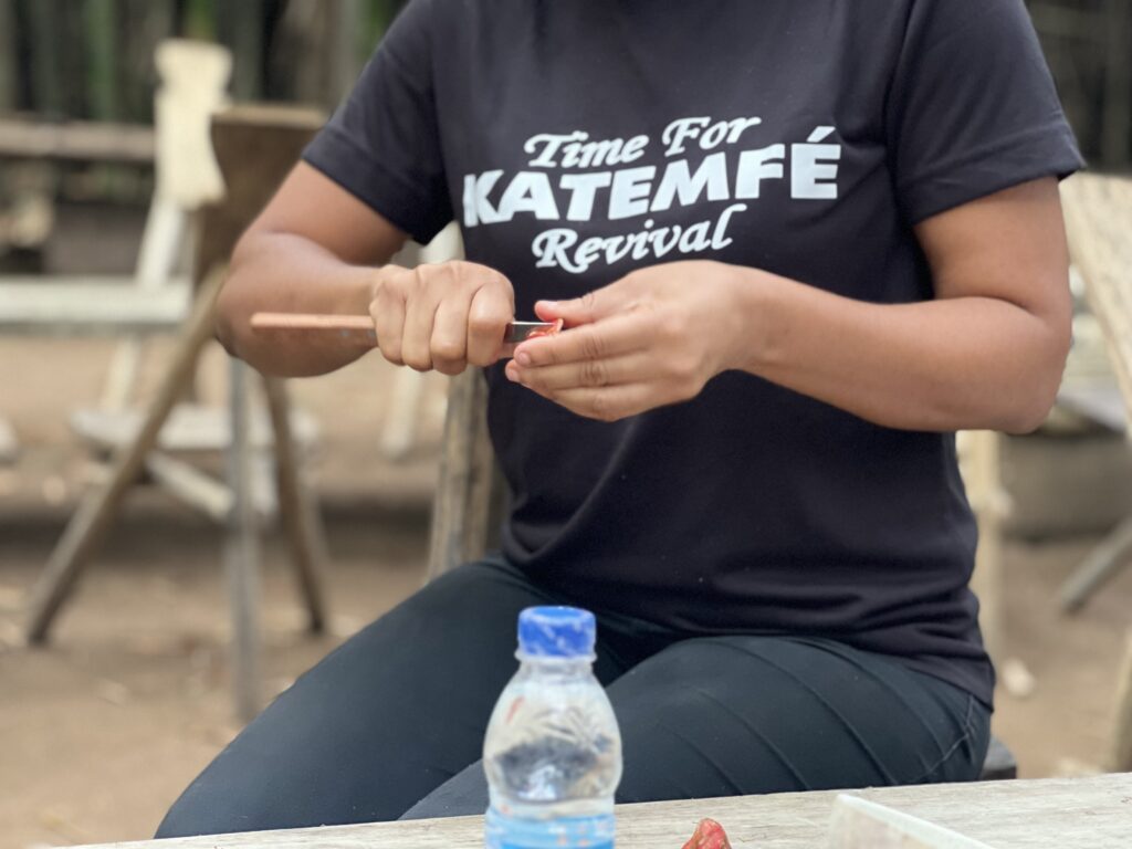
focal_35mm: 77
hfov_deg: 25.3
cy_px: 424
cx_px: 566
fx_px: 2518
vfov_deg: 19.1
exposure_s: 1/32
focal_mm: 9
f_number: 2.8
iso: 400
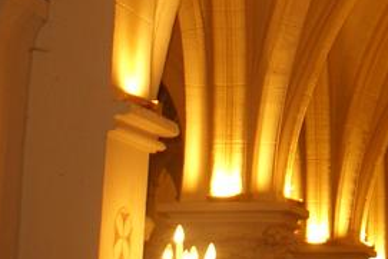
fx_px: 1607
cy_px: -127
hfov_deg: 13.0
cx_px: 583
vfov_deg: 9.0
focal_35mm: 149
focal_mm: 30
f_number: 5
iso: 400
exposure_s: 1/80
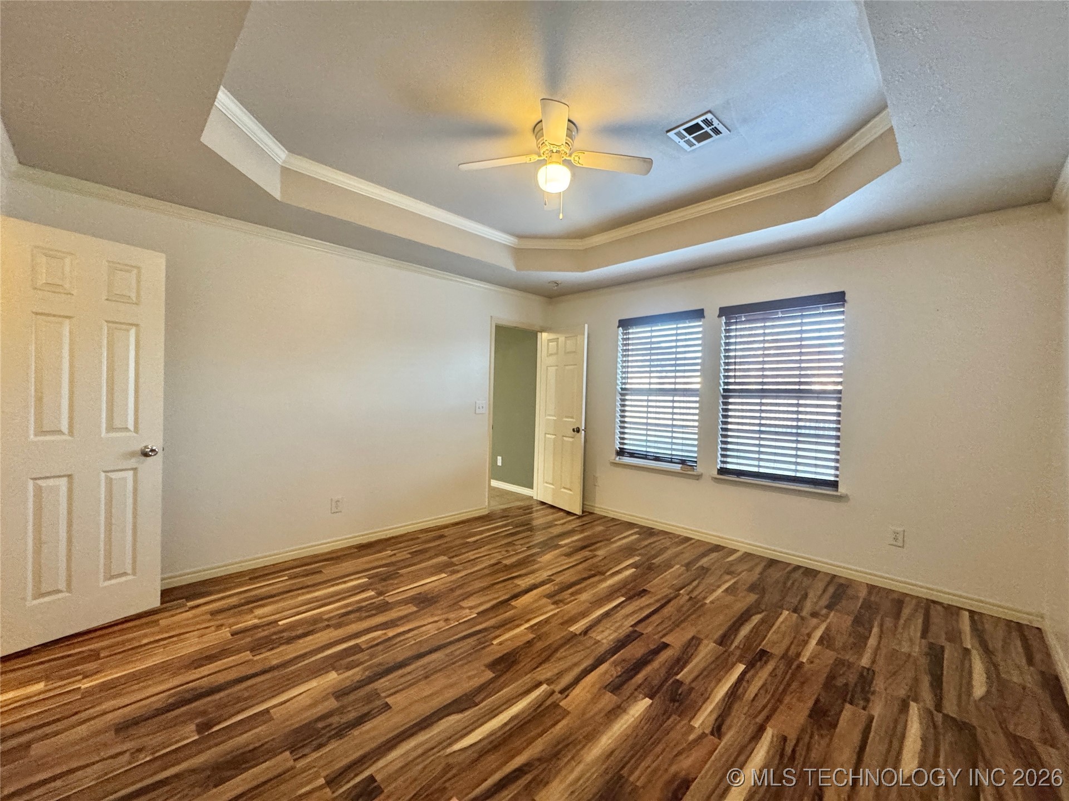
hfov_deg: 102.1
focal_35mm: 14
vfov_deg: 85.7
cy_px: 400
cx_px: 534
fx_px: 432
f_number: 2.2
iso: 500
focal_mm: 2.22
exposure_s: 1/60
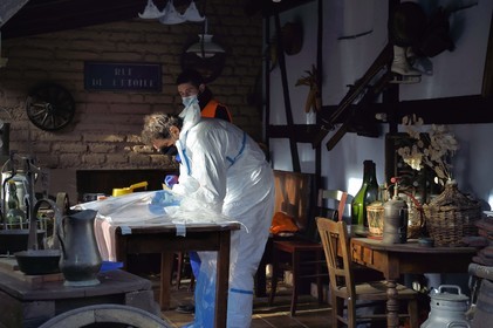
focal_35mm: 70
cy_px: 164
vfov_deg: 19.4
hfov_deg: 28.9
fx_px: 958
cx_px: 246
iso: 800
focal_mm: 70
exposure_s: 1/100
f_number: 10
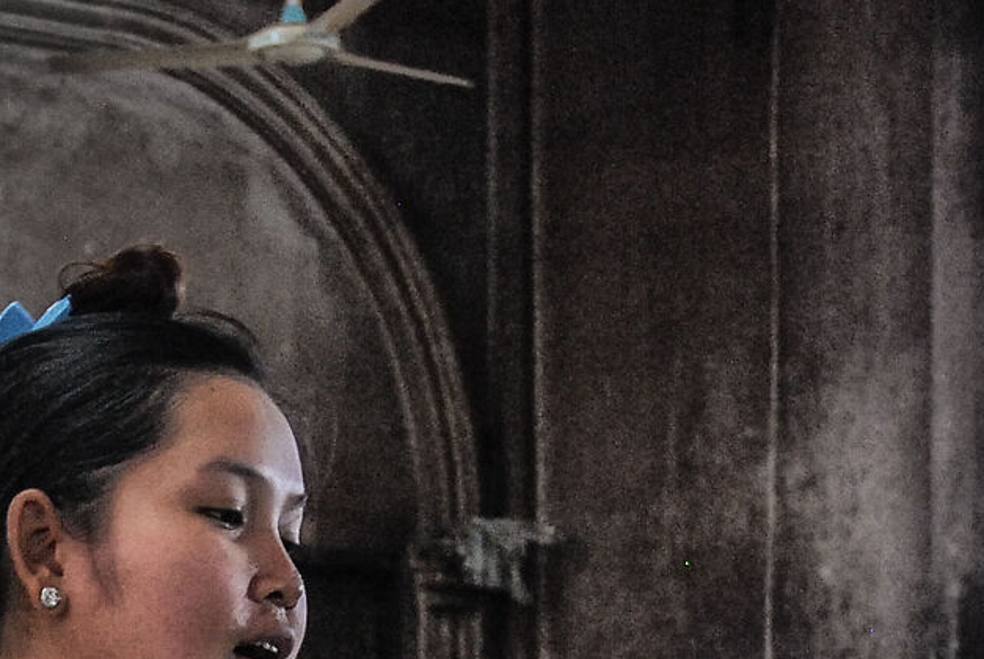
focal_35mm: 155
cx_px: 9
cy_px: 1007
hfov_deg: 13.1
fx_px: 4240
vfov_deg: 8.7
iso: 640
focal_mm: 27
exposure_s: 1/15
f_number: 3.8
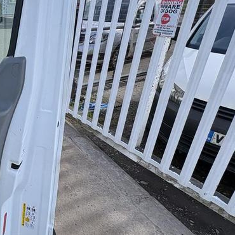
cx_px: -19
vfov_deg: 53.0
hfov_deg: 43.1
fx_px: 230
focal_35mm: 30
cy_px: 79
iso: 40
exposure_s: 1/615
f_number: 2.2
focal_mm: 2.22
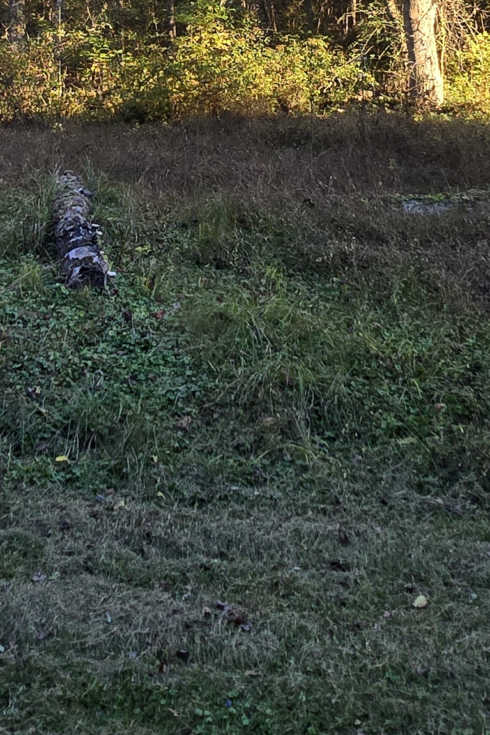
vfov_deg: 37.3
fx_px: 960
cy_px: -9
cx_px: 204
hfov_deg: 28.6
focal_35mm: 47
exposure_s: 1/187
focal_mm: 2.2
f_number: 2.2
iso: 50
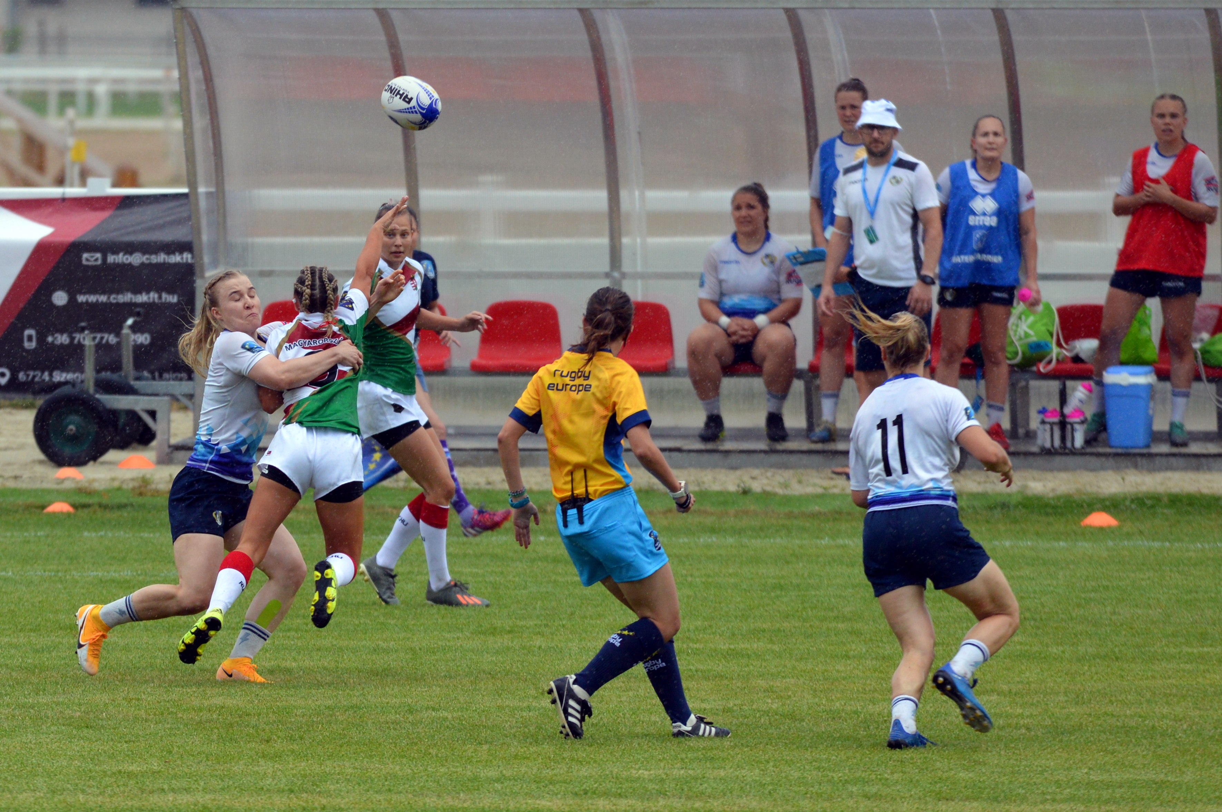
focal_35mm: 300
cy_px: 406
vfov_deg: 4.6
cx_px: 611
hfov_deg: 6.9
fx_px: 10175
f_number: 4
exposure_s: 1/800
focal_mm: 200
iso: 400
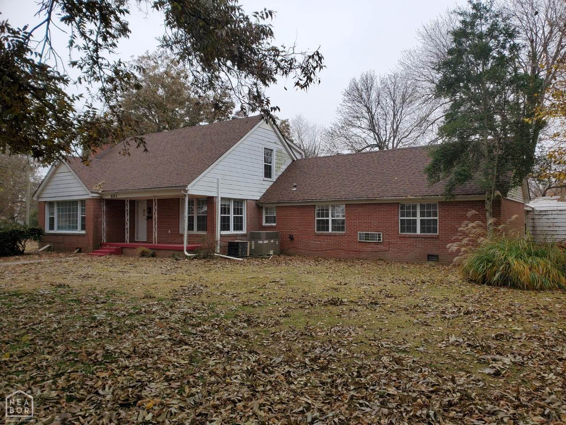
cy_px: 212
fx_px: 425
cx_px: 283
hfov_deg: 67.3
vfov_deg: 53.1
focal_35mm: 26
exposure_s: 1/381
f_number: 2.4
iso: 50
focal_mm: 4.3
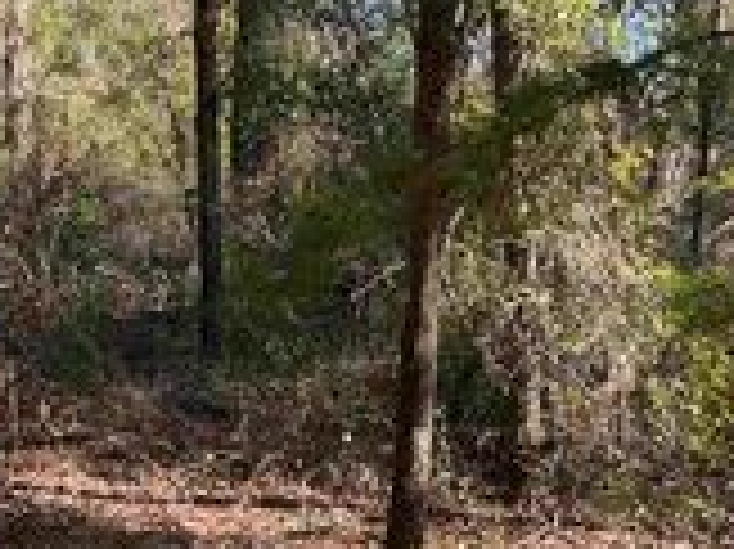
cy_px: 457
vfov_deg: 16.4
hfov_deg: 22.0
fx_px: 1886
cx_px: 266
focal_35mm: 89
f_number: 1.8
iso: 25
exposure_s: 1/250
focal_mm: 3
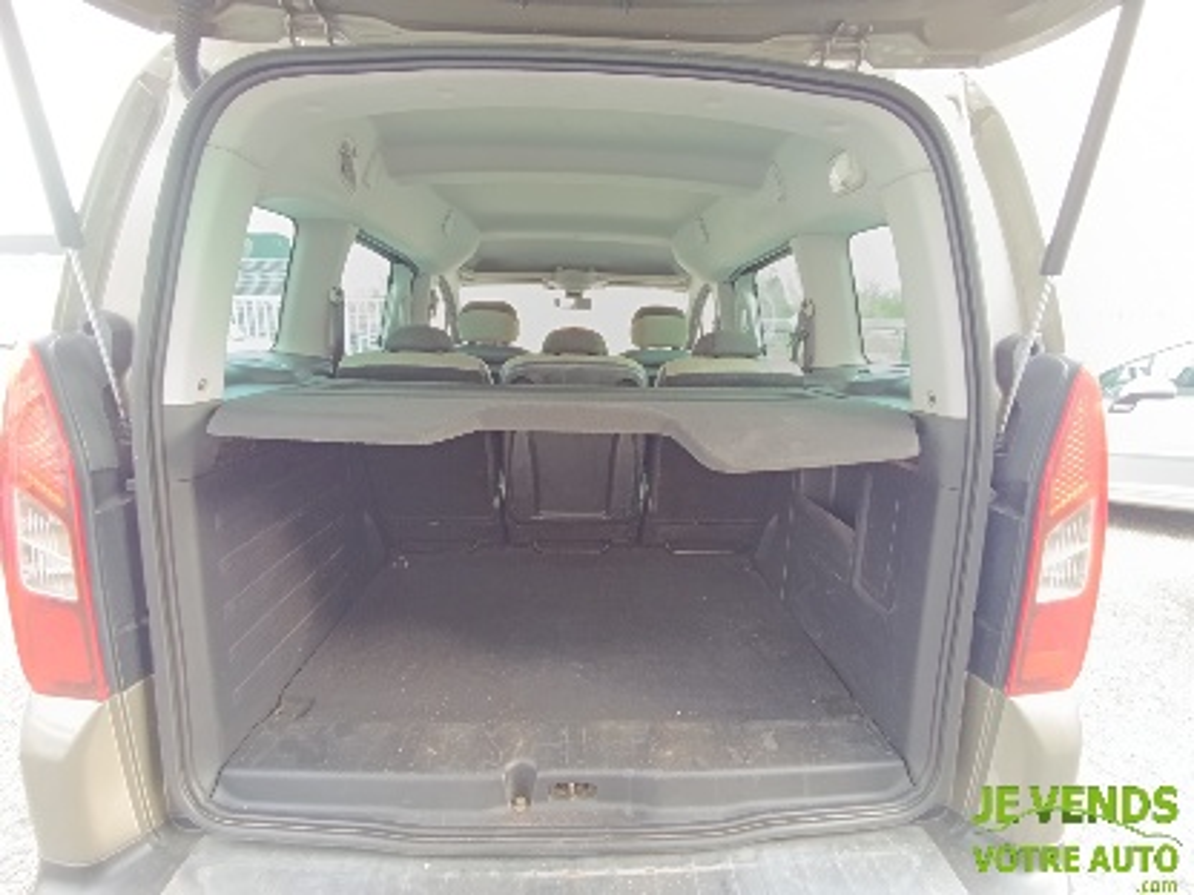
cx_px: 597
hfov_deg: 94.5
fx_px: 552
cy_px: 448
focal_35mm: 16
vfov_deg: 78.1
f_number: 2.2
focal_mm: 1.65
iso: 250
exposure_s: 1/50
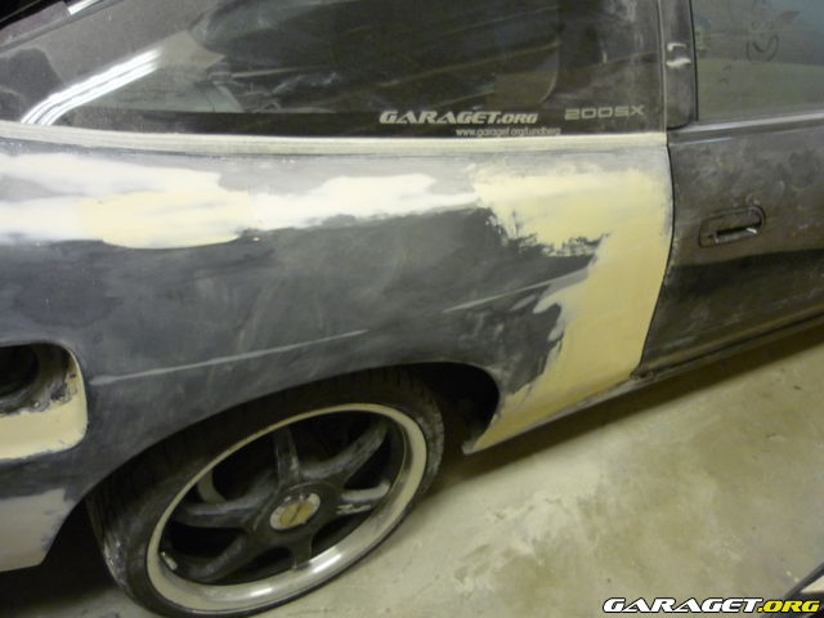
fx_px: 786
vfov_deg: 42.9
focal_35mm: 33
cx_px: 412
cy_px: 309
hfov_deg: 55.4
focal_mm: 5.5
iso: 250
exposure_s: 1/30
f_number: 2.8
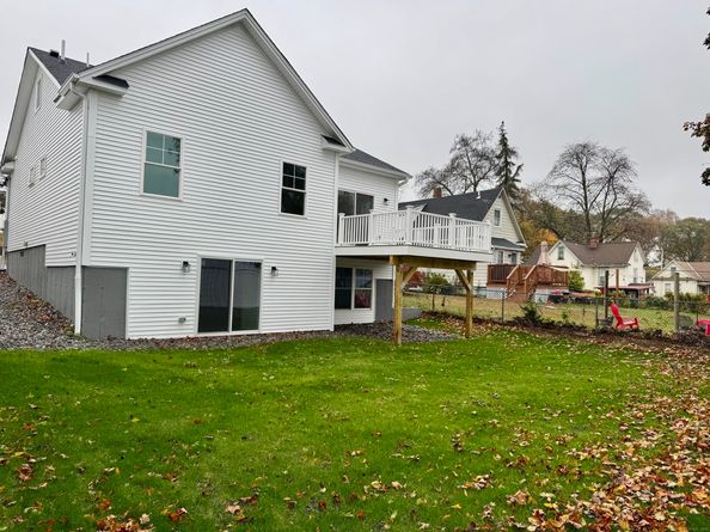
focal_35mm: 24
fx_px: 492
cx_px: 355
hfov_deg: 71.6
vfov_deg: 56.8
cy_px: 266
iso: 80
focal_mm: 6.76
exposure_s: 1/715
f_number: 1.78
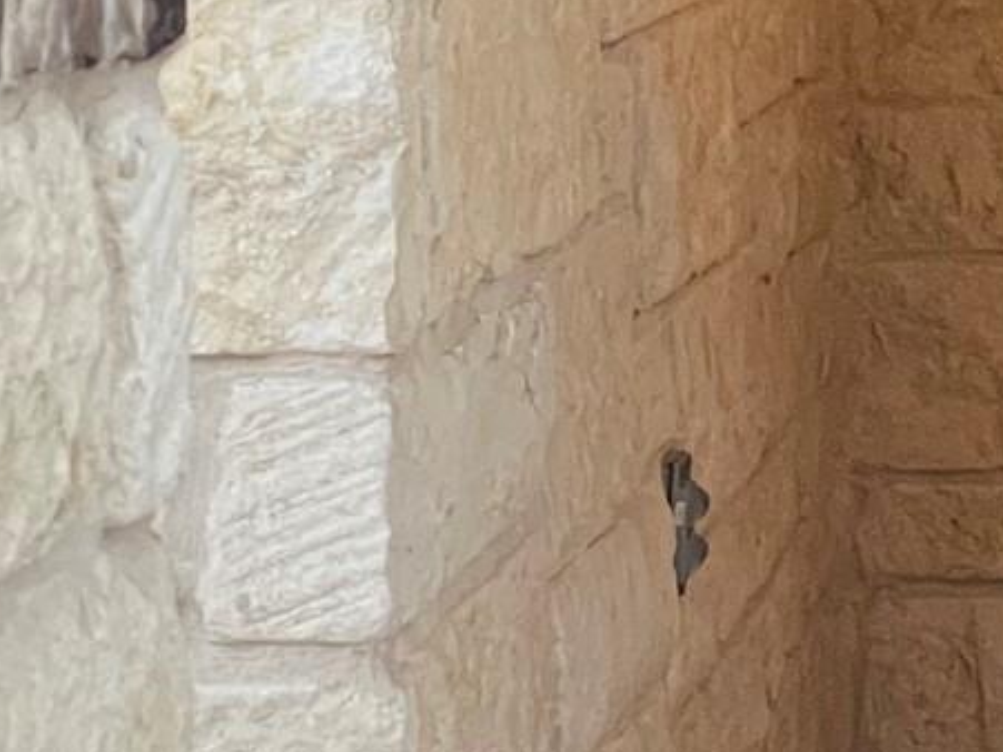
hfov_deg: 8.2
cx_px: 1566
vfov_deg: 6.3
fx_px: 6836
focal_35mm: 236
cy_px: -196
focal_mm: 6
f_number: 2
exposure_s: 1/60
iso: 400
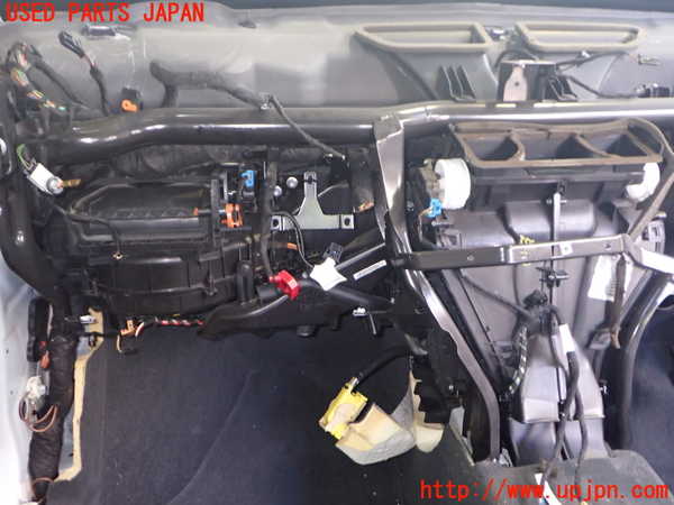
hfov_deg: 60.0
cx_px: 337
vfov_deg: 46.8
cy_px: 252
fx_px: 584
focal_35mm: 30
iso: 500
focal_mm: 5.4
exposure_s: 1/30
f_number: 2.3
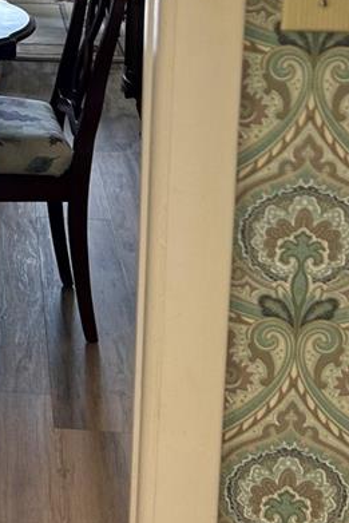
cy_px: -8
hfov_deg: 15.4
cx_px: -140
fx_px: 1206
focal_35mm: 83
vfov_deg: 23.4
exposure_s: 1/158
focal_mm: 5.7
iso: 64
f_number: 1.5
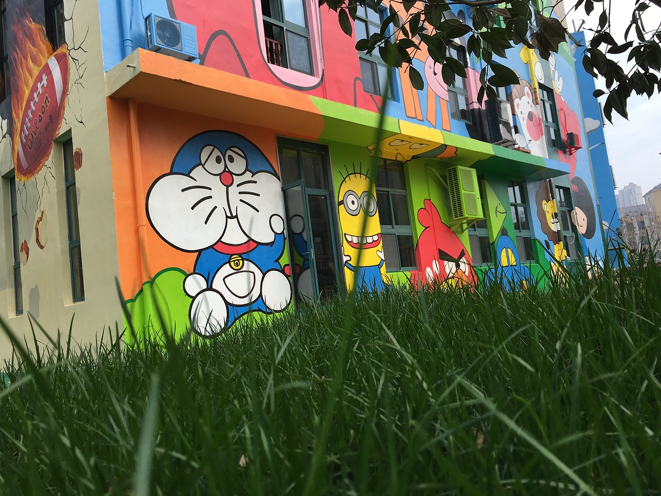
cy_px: 248
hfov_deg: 61.7
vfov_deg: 48.2
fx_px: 554
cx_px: 330
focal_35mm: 29
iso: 25
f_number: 2.2
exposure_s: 1/582
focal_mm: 4.15
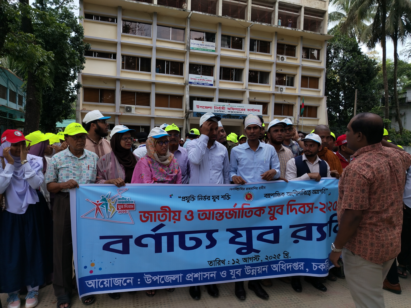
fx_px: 285
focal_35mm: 24
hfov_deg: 71.6
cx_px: 206
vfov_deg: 56.8
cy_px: 154
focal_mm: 5.25
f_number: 1.75
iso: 100
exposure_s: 1/349
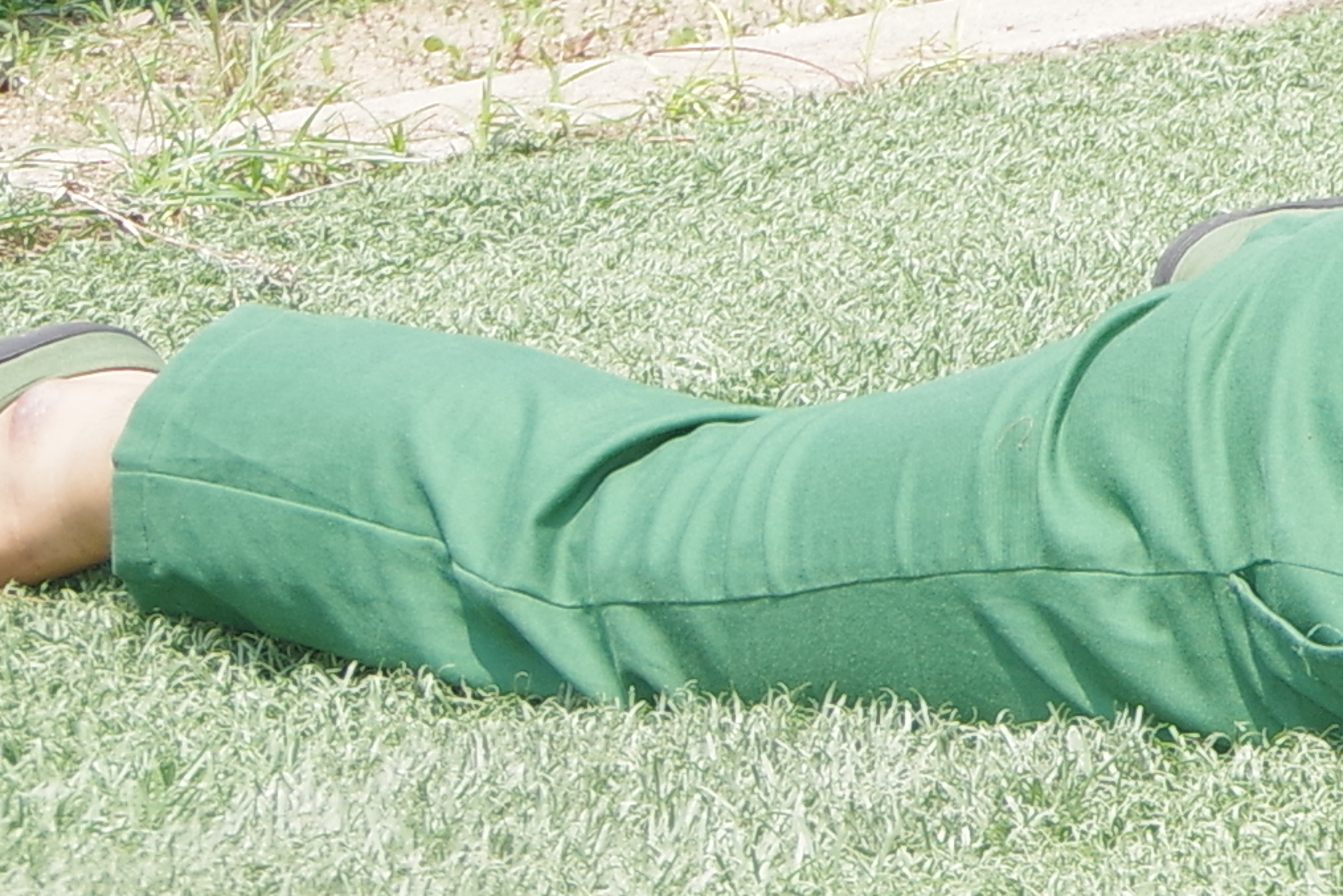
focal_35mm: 194
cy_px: -950
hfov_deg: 9.4
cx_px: 3219
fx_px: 7238
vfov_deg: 6.8
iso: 200
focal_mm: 24
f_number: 7.1
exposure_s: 1/180
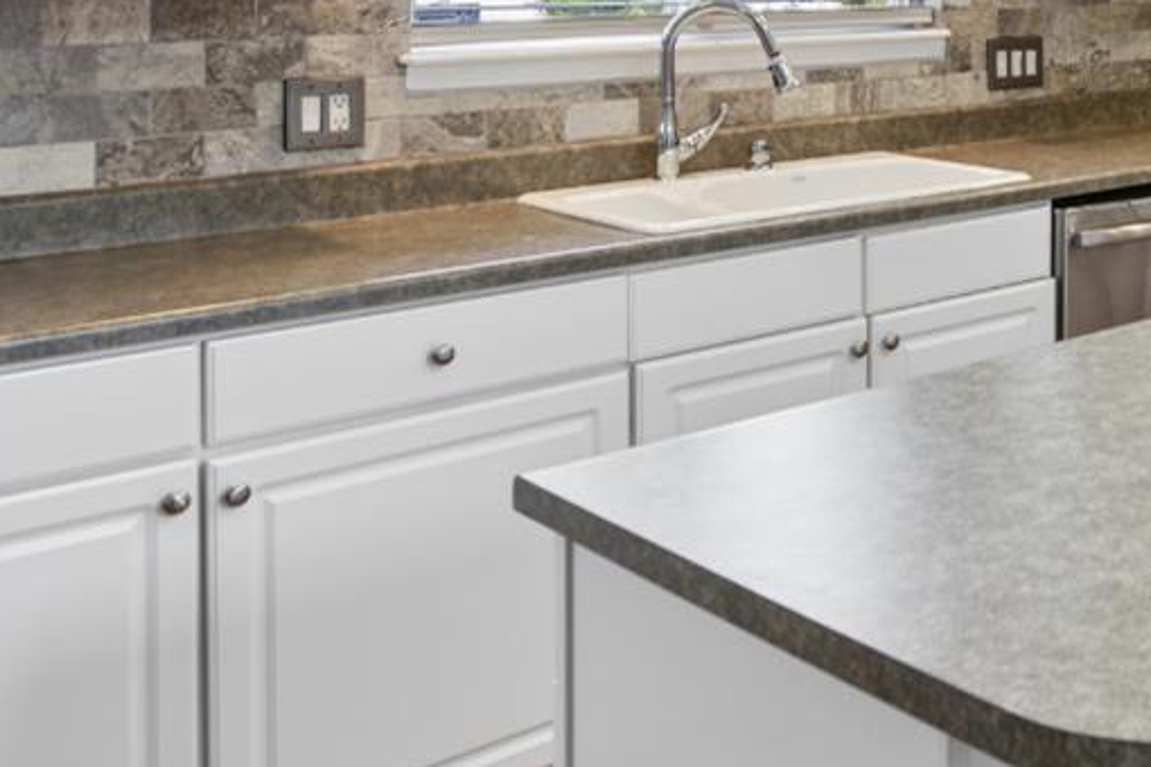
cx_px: 1289
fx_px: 1598
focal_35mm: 50
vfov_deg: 25.4
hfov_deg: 34.0
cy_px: -29
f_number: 8
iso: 400
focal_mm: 17
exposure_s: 1/20
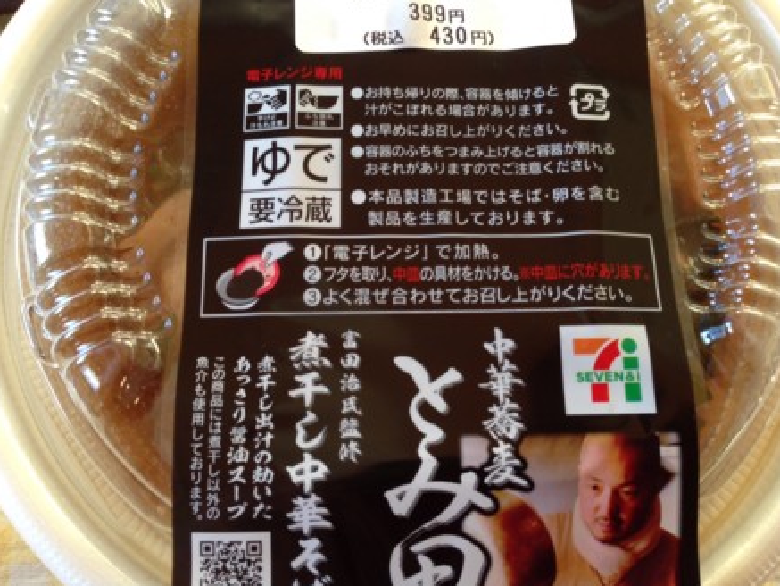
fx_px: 766
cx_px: 391
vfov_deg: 41.8
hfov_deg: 53.9
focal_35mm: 34
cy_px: 300
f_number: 2.4
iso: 80
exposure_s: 1/20
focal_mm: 4.12
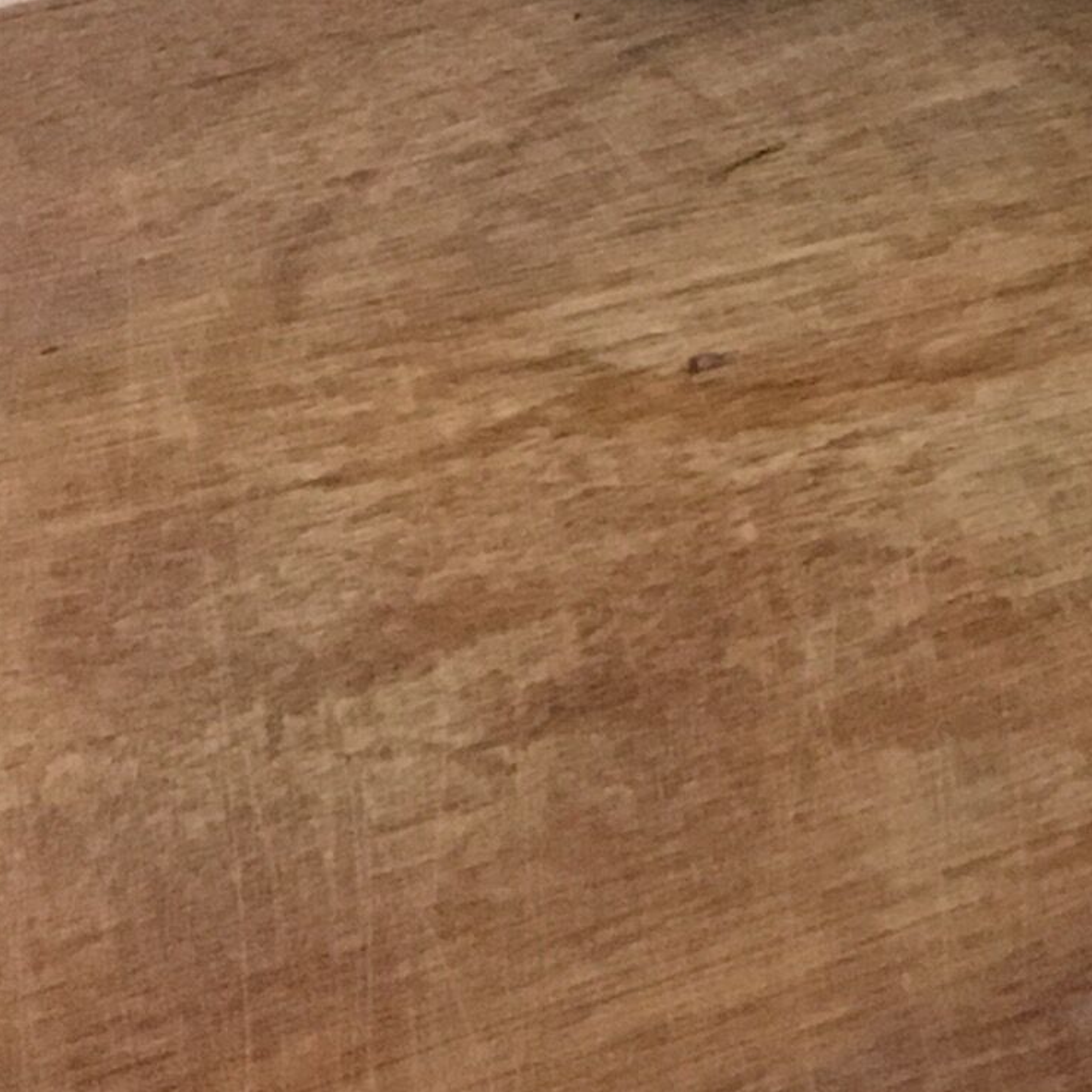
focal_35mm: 139
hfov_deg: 11.4
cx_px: 2165
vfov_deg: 11.0
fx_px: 4961
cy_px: -1362
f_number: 2.2
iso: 200
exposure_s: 1/25
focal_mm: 4.15
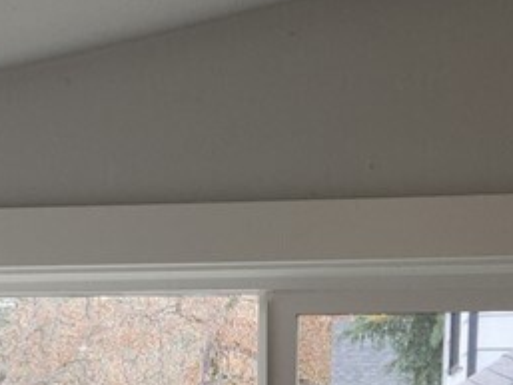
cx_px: -92
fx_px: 2120
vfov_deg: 10.1
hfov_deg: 13.4
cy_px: 537
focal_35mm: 143
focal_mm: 5.4
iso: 25
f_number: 1.8
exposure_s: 1/120
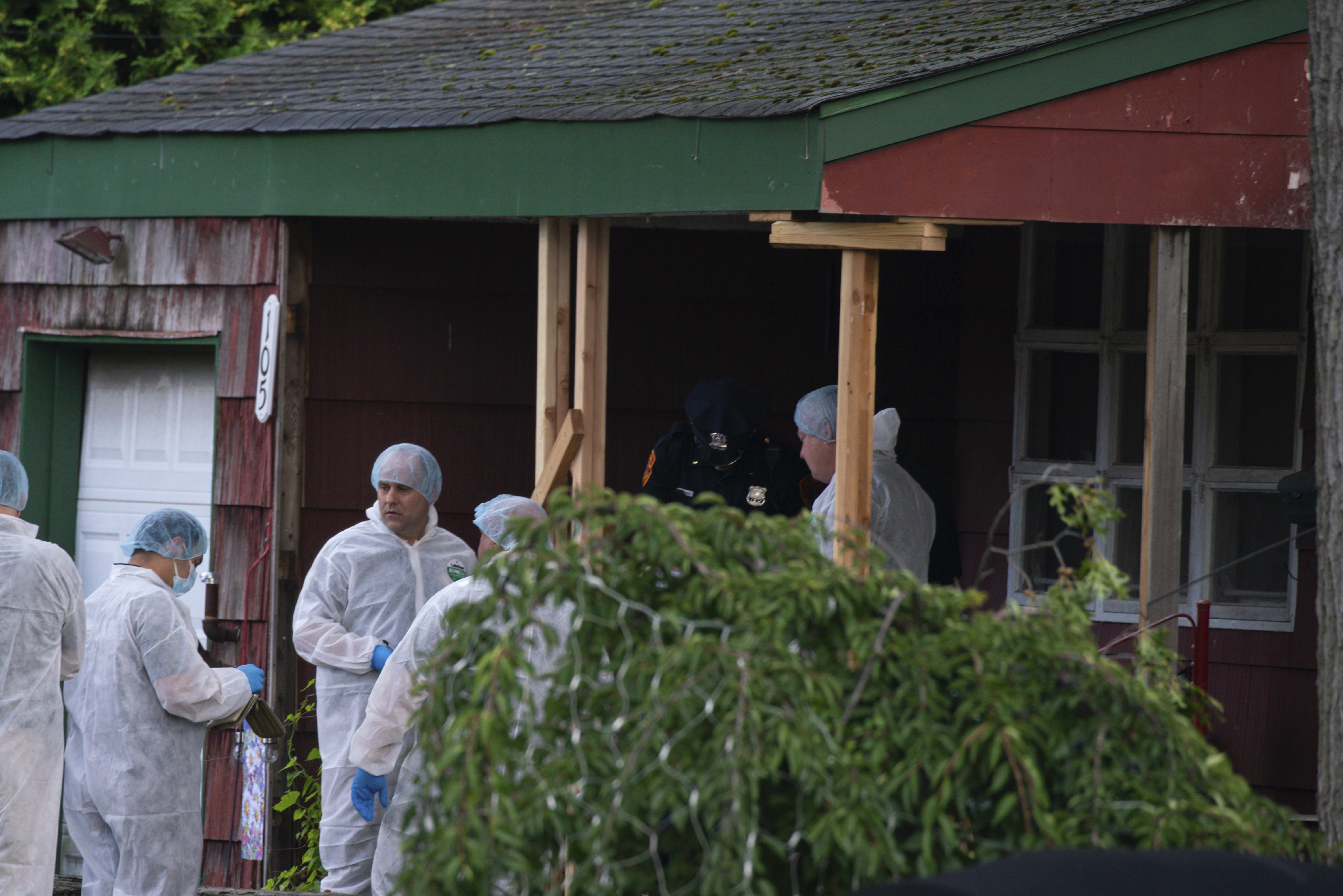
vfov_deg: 3.4
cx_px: 672
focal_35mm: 400
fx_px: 14922
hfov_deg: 5.2
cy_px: 448
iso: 400
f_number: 5.6
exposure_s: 1/125
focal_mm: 400
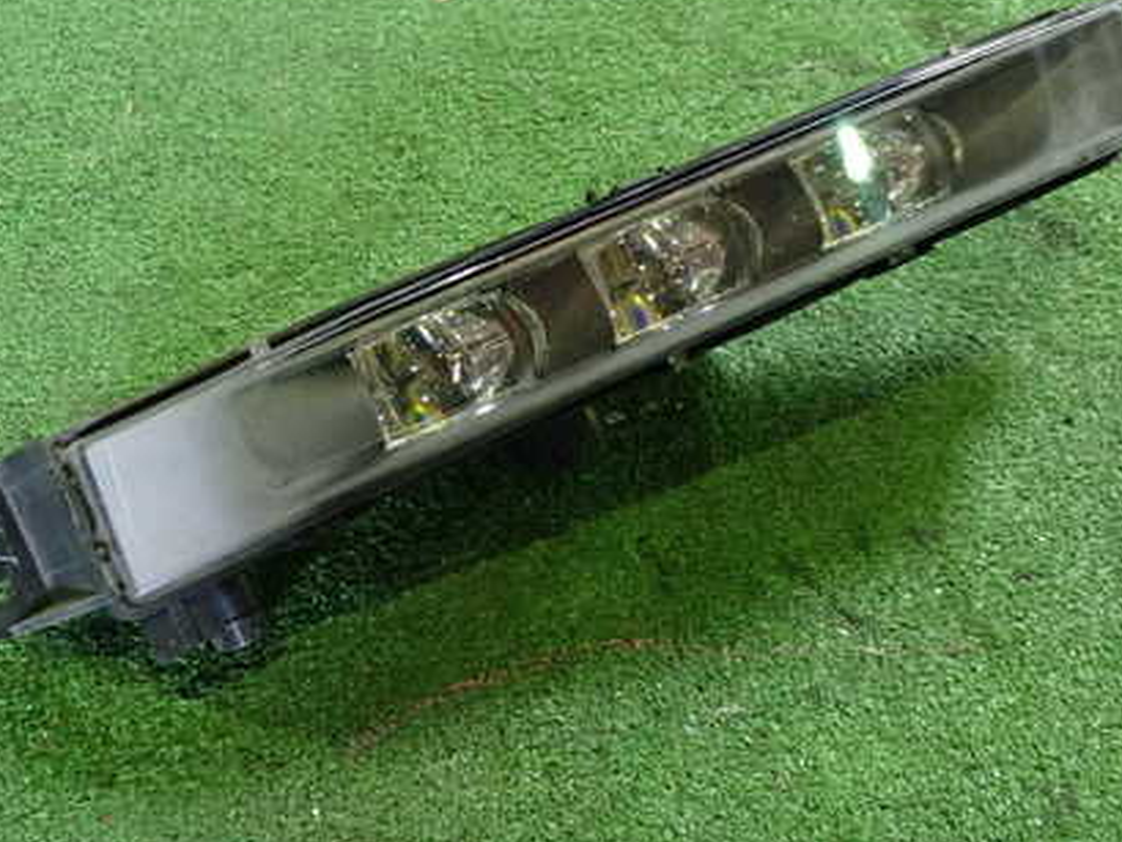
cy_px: 313
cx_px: 584
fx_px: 1427
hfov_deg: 42.9
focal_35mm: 44
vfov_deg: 32.7
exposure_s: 1/30
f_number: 2.3
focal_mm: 5.4
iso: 500
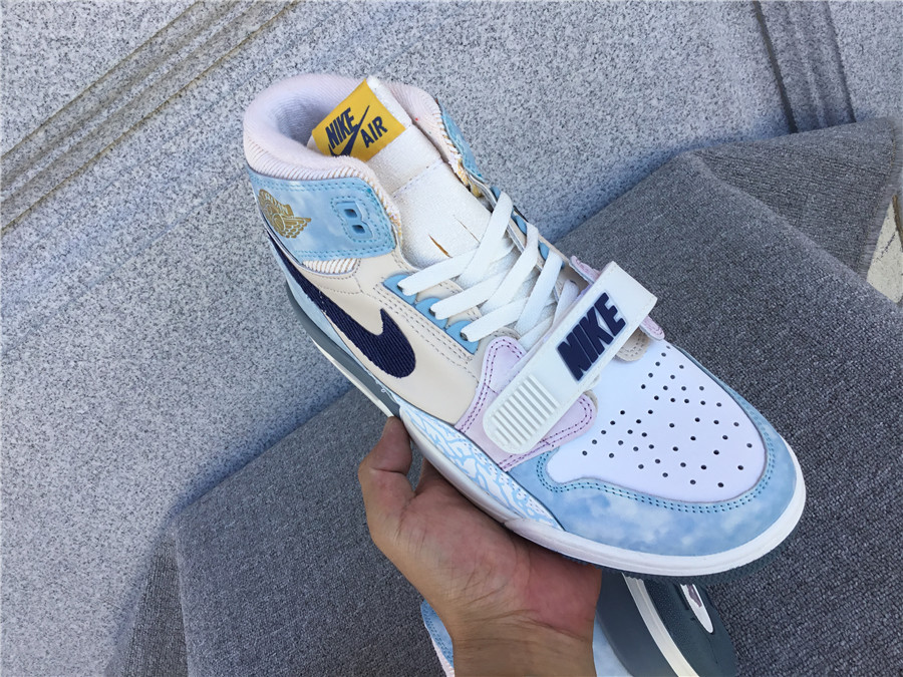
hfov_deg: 58.4
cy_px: 338
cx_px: 452
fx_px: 809
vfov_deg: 45.4
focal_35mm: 31
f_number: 2.4
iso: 25
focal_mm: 3.3
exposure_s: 1/208
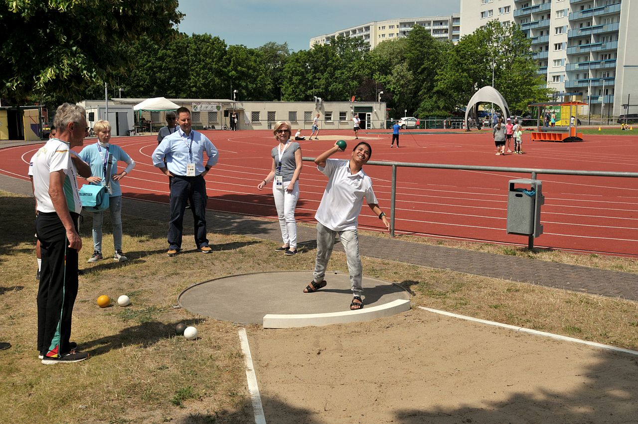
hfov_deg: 45.0
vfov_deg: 30.8
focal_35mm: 44
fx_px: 770
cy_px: 212
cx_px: 319
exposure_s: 1/800
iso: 200
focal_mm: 29
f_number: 11
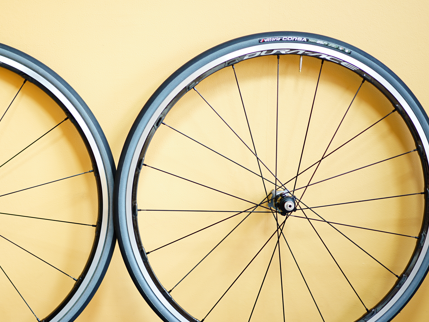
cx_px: 111
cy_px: 187
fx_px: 1041
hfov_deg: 23.1
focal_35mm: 84
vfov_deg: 17.6
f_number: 1.8
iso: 100
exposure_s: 1/20
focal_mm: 55
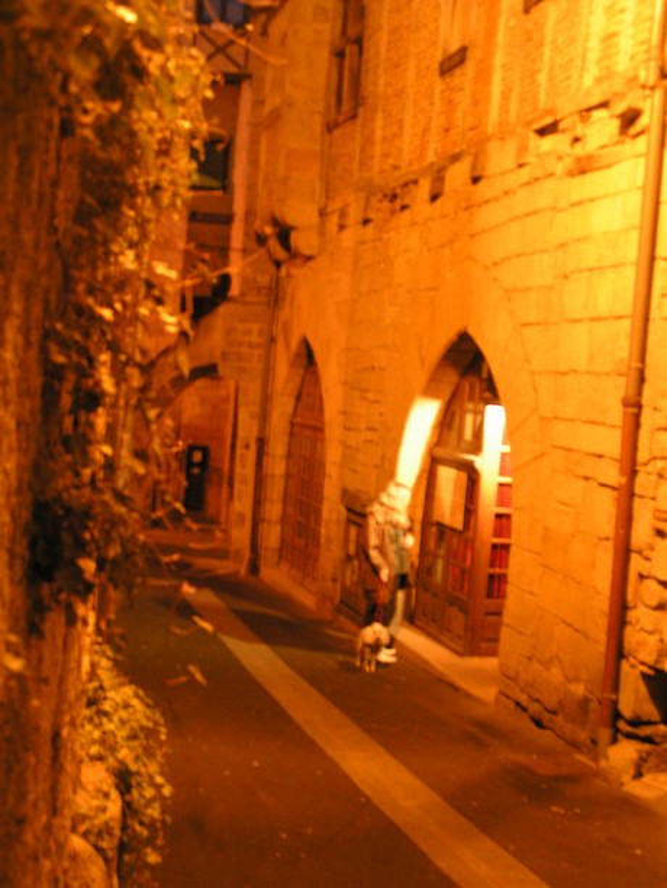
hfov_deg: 33.6
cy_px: 444
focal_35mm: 43
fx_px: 1104
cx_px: 334
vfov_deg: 43.8
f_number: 2.8
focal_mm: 6.6
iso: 200
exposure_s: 1.6
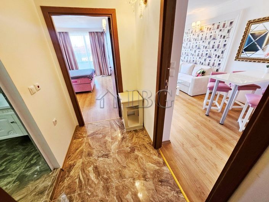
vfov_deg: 89.9
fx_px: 101
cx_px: 134
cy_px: 101
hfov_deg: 106.2
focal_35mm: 13
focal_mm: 1.7
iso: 125
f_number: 2.2
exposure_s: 1/50
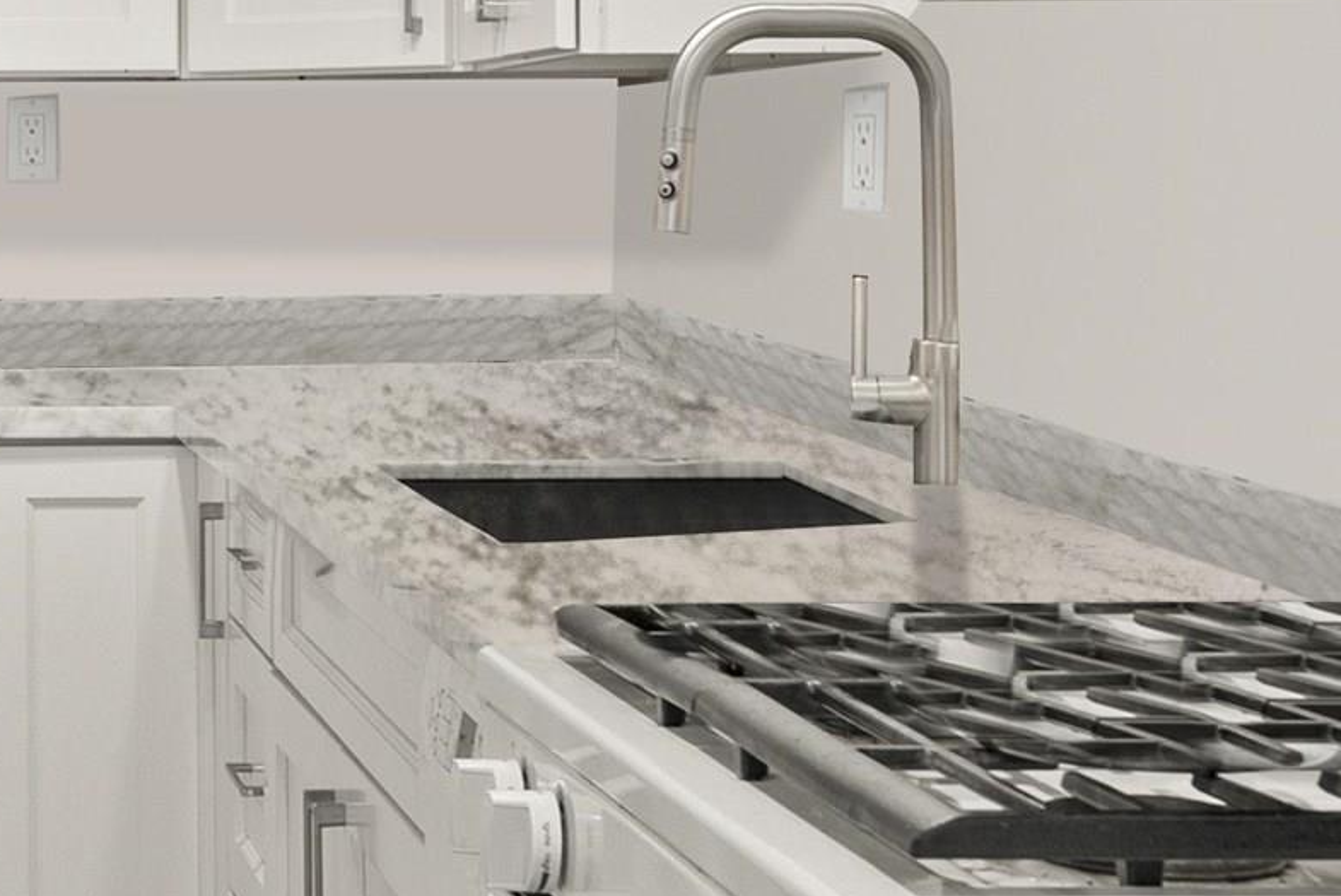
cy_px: 249
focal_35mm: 90
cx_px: -162
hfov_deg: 21.4
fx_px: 3354
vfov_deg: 15.2
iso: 500
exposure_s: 1/2.5
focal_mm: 23
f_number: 8
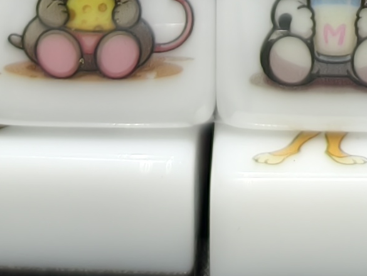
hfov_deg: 12.2
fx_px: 1707
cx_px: 260
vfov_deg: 8.0
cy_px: -521
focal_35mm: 161
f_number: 1.57
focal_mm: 6.54
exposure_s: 1/337
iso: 72
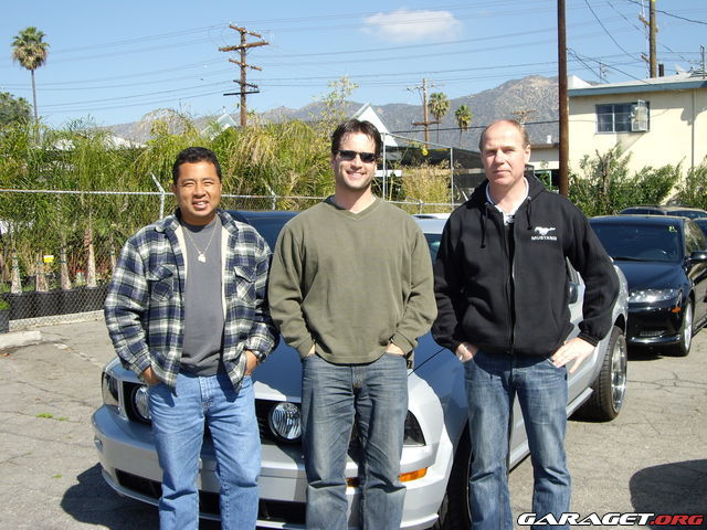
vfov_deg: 30.9
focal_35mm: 47
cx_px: 354
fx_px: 960
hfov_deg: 40.4
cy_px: 265
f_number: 4.8
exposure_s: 1/200
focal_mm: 7.6
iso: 50
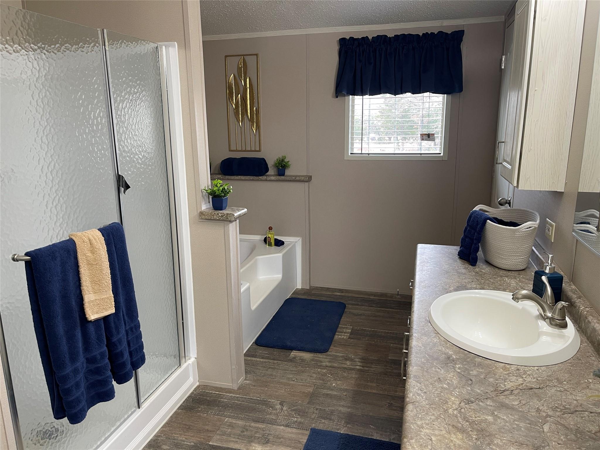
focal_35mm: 25
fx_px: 433
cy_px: 225
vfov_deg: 54.9
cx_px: 300
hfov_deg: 69.4
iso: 80
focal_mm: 5.1
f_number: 1.6
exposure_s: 1/60
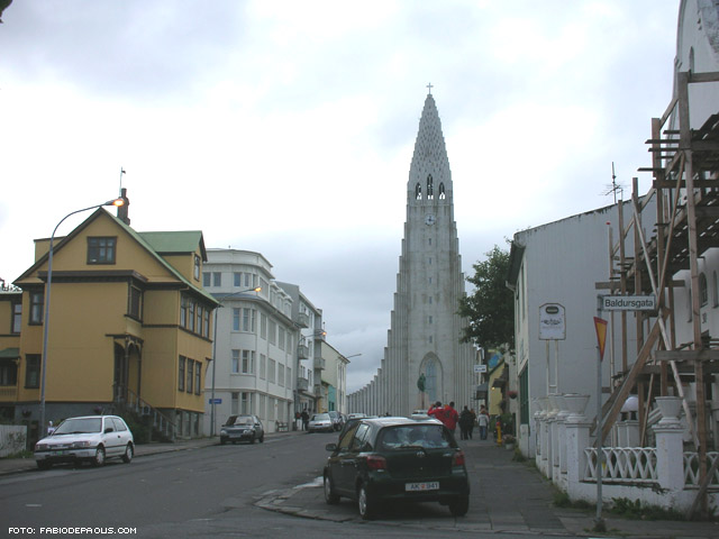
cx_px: 360
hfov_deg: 36.2
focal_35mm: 53
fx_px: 1101
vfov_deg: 27.5
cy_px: 270
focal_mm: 8.8
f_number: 10.5
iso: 50
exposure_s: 1/67.2
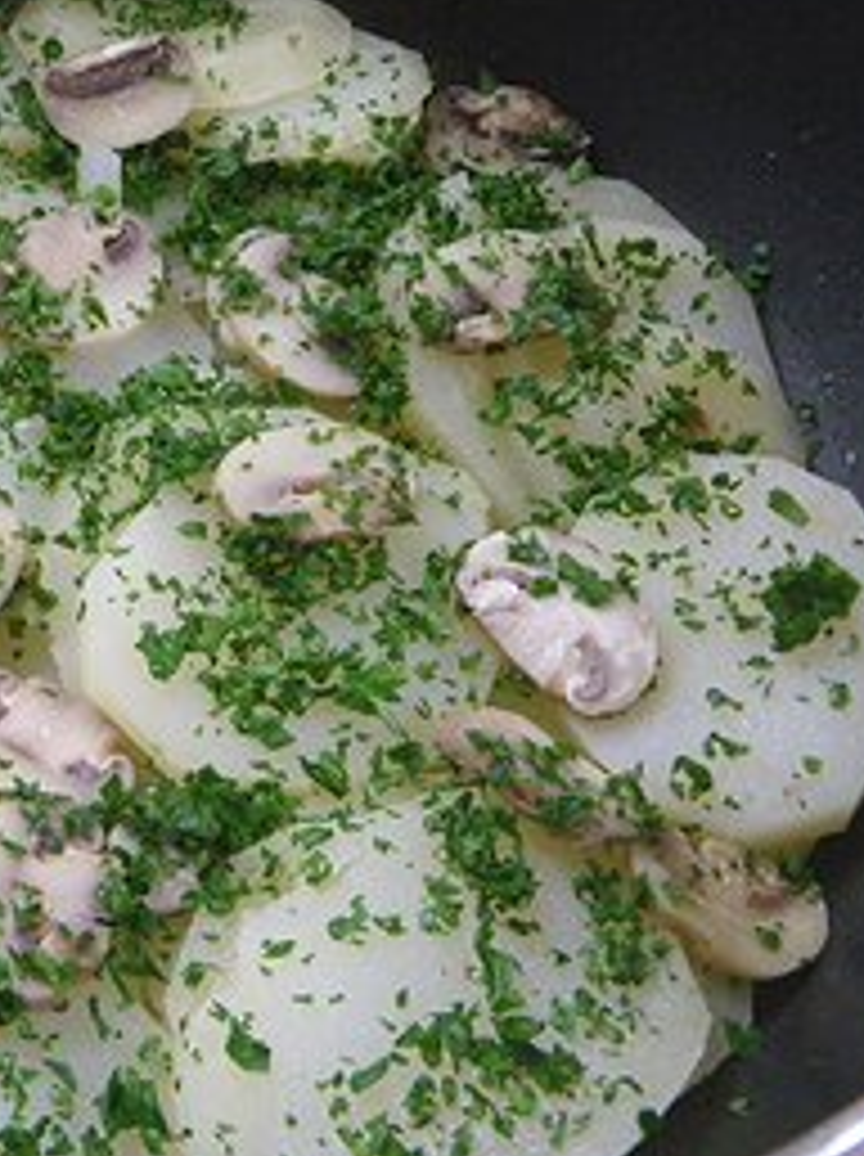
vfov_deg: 36.2
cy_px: 535
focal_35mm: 53
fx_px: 1768
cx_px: 99
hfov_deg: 26.6
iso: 640
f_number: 3.8
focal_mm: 6.1
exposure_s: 1/50
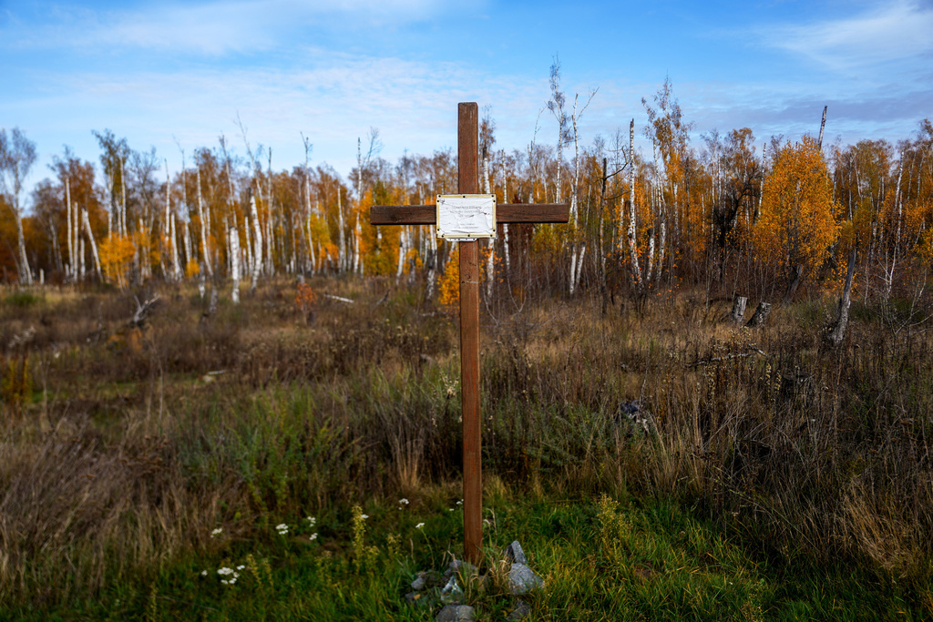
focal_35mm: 29
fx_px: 752
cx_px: 466
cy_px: 311
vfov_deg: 45.0
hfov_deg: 63.7
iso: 50
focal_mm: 29
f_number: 2.8
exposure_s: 1/800
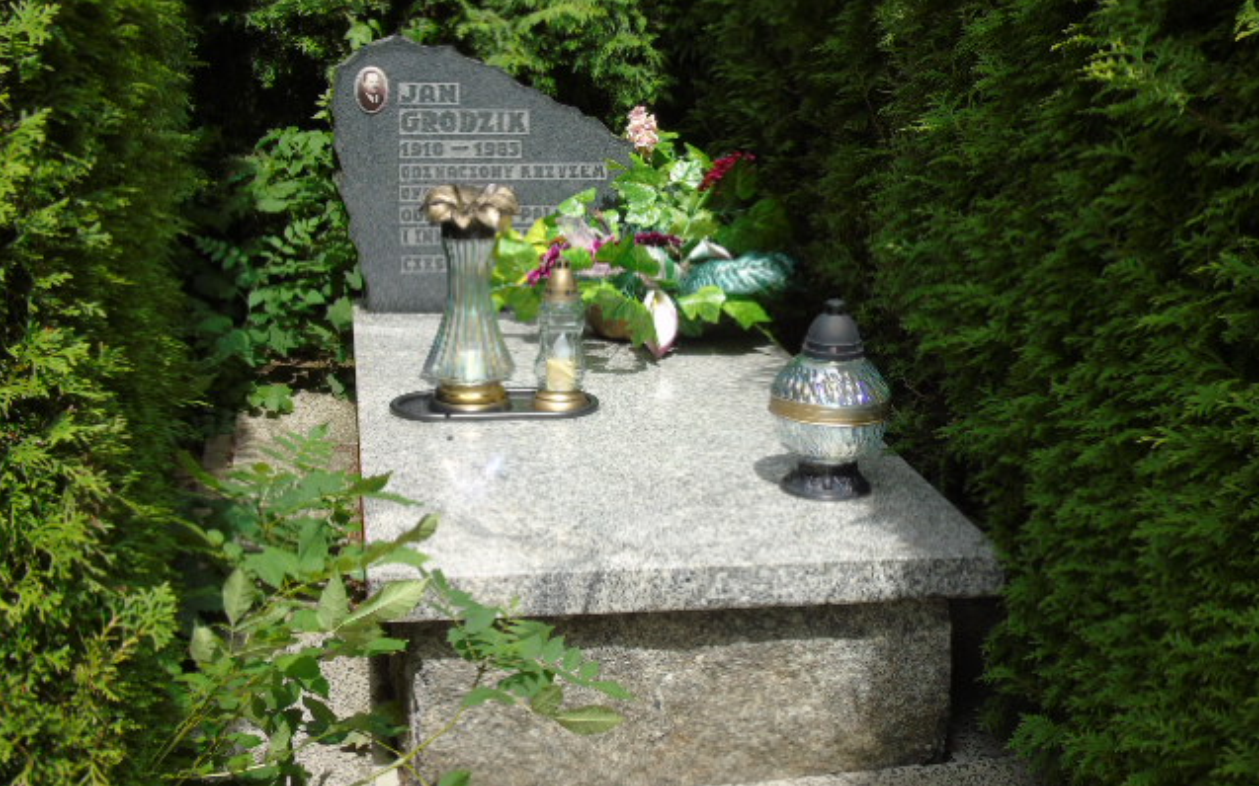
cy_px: 421
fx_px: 1681
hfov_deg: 41.1
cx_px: 630
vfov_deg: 26.3
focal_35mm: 49
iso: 80
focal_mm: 8.2
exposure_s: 1/500
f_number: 4.1
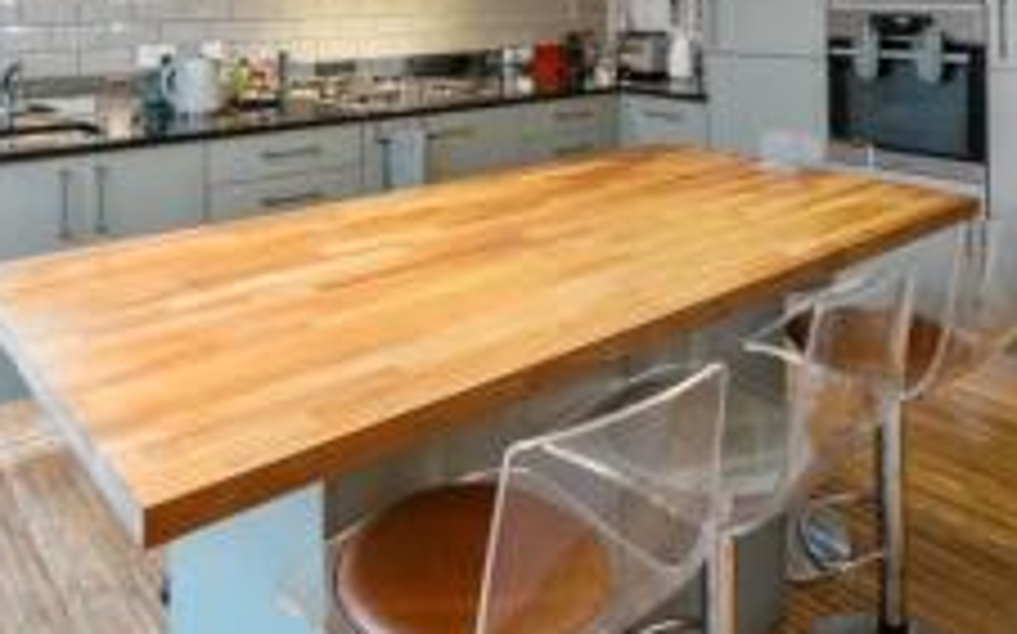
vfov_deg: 38.2
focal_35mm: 30
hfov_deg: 62.9
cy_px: 34
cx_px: 513
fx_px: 831
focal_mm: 14
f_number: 8
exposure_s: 1/6
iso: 640
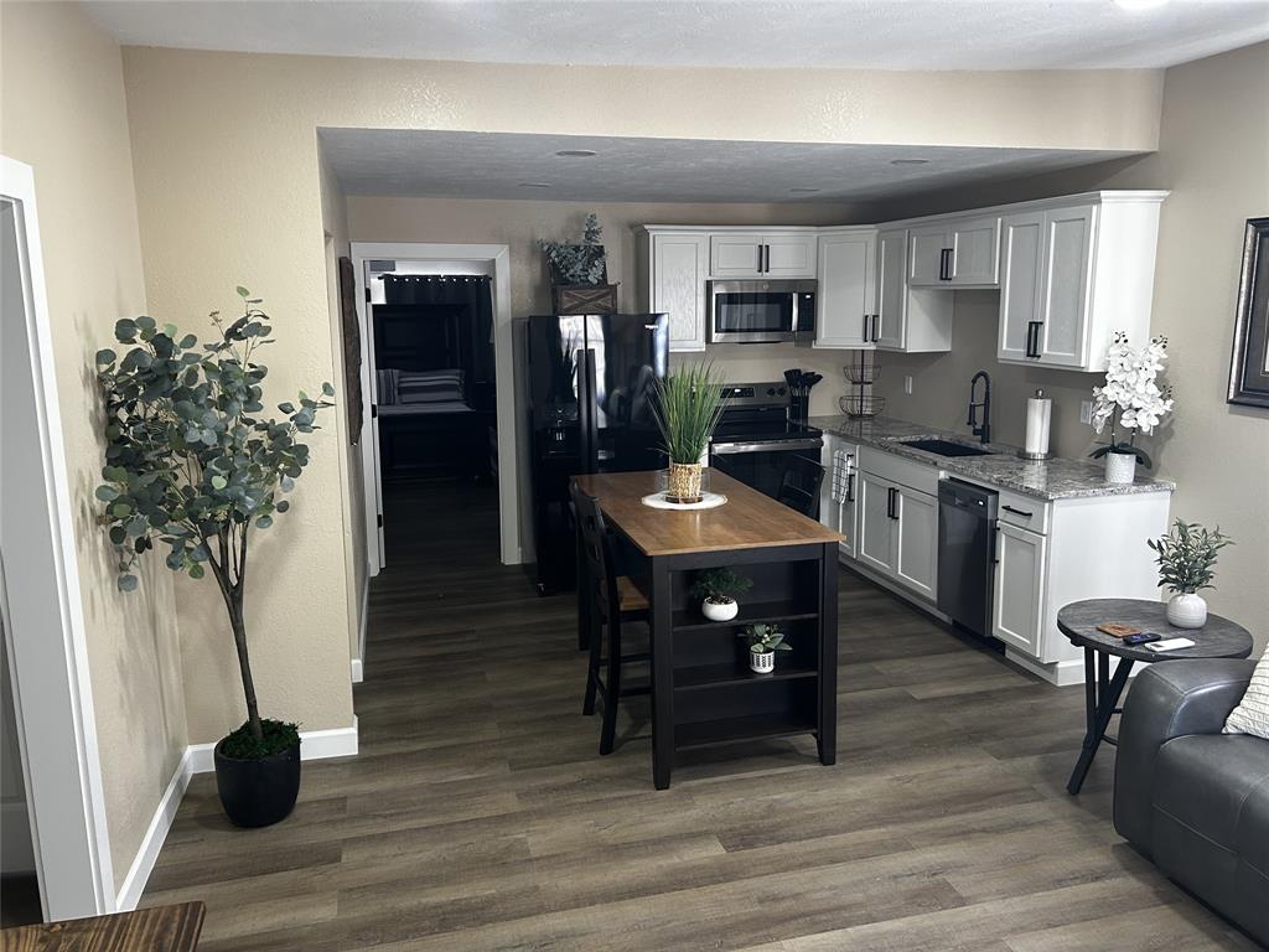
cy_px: 476
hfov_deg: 67.3
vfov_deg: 53.1
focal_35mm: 26
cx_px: 634
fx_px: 953
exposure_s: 1/60
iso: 160
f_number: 1.5
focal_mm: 5.7
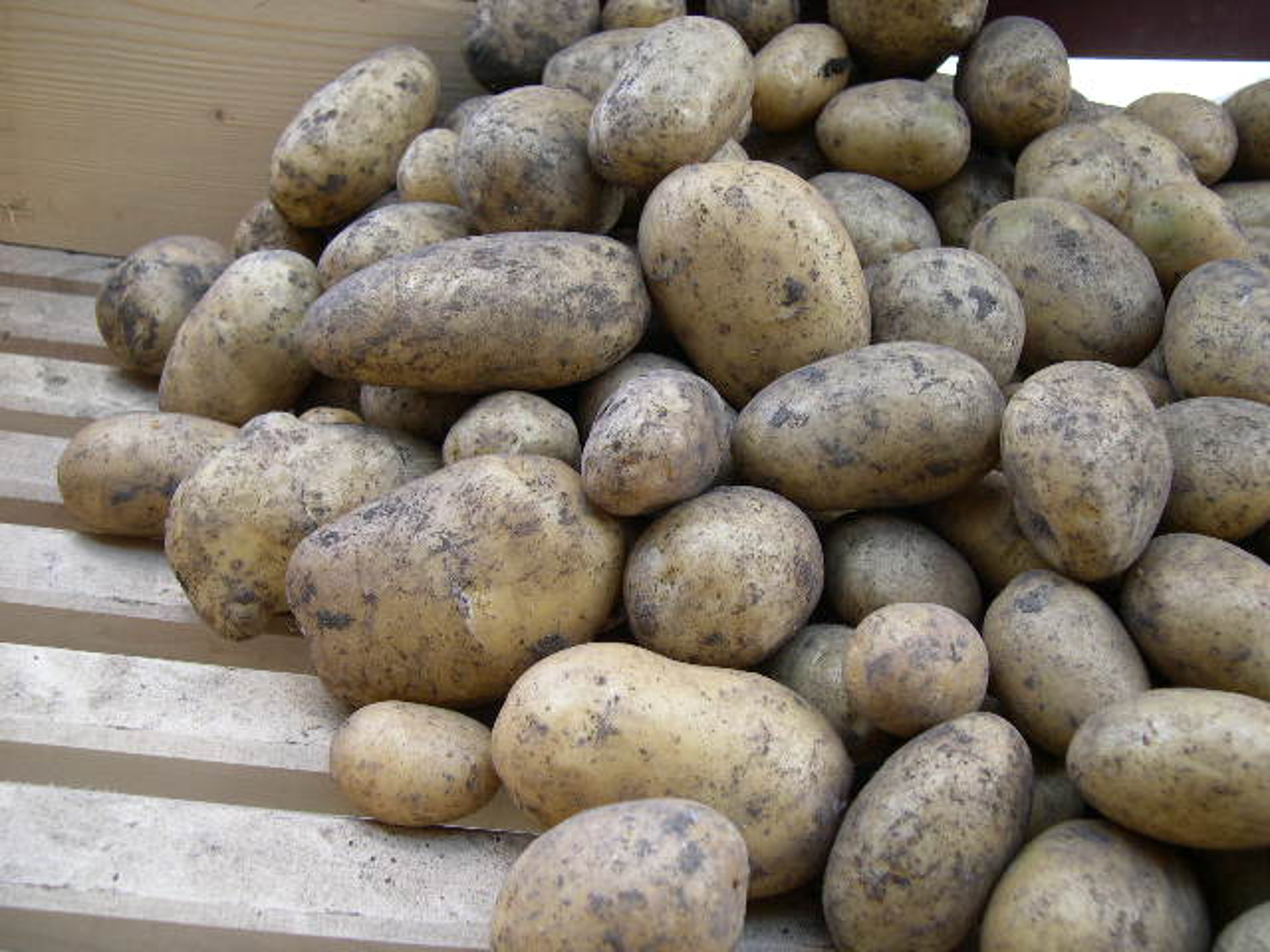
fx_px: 1394
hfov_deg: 49.0
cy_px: 476
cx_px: 635
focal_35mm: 38
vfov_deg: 37.7
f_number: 2.8
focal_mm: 8
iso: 100
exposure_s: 1/74.4
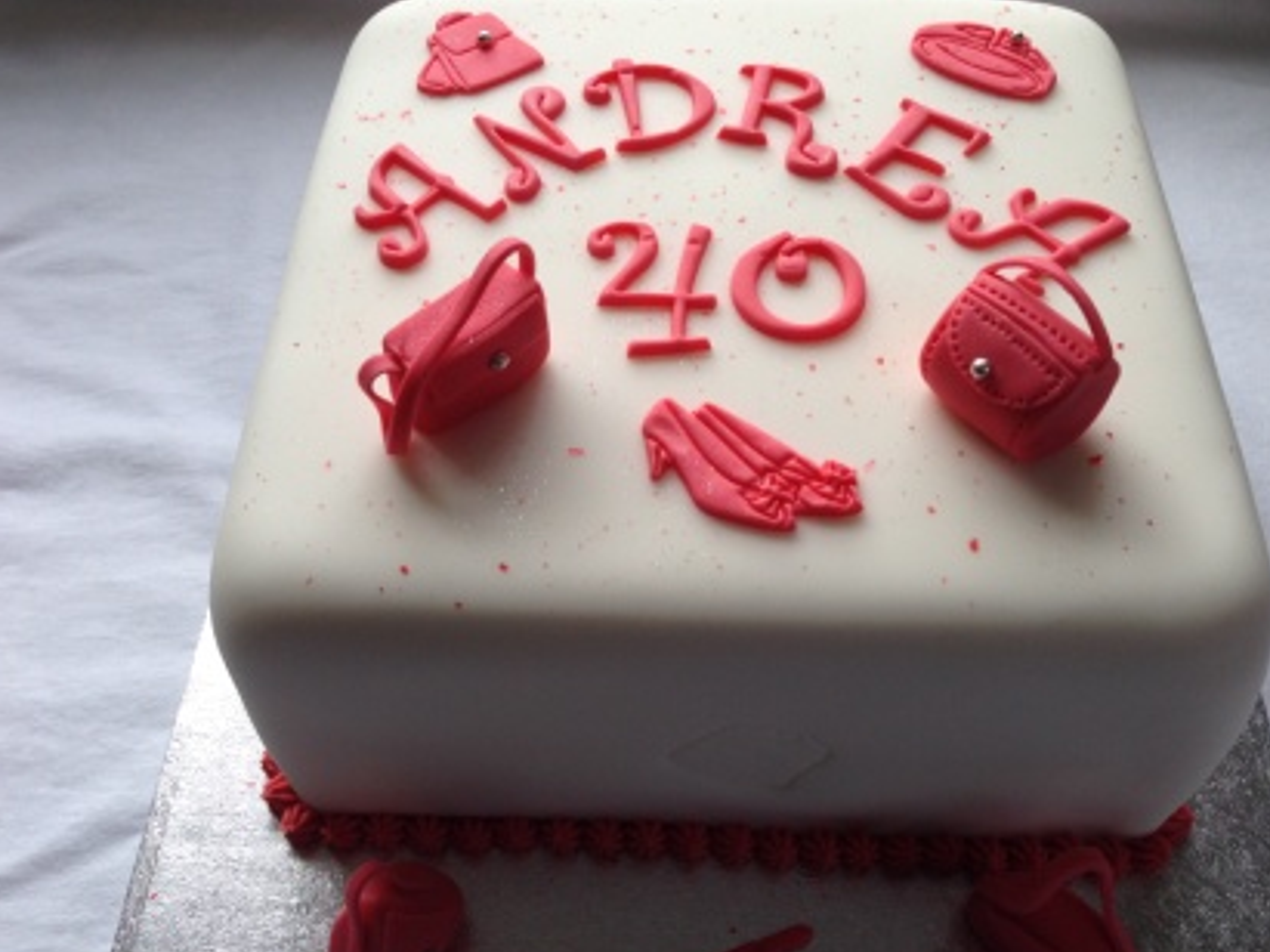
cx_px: 677
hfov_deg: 51.3
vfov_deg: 39.6
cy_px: 516
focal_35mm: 36
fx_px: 1320
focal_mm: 4.12
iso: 50
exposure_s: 1/382
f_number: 2.4
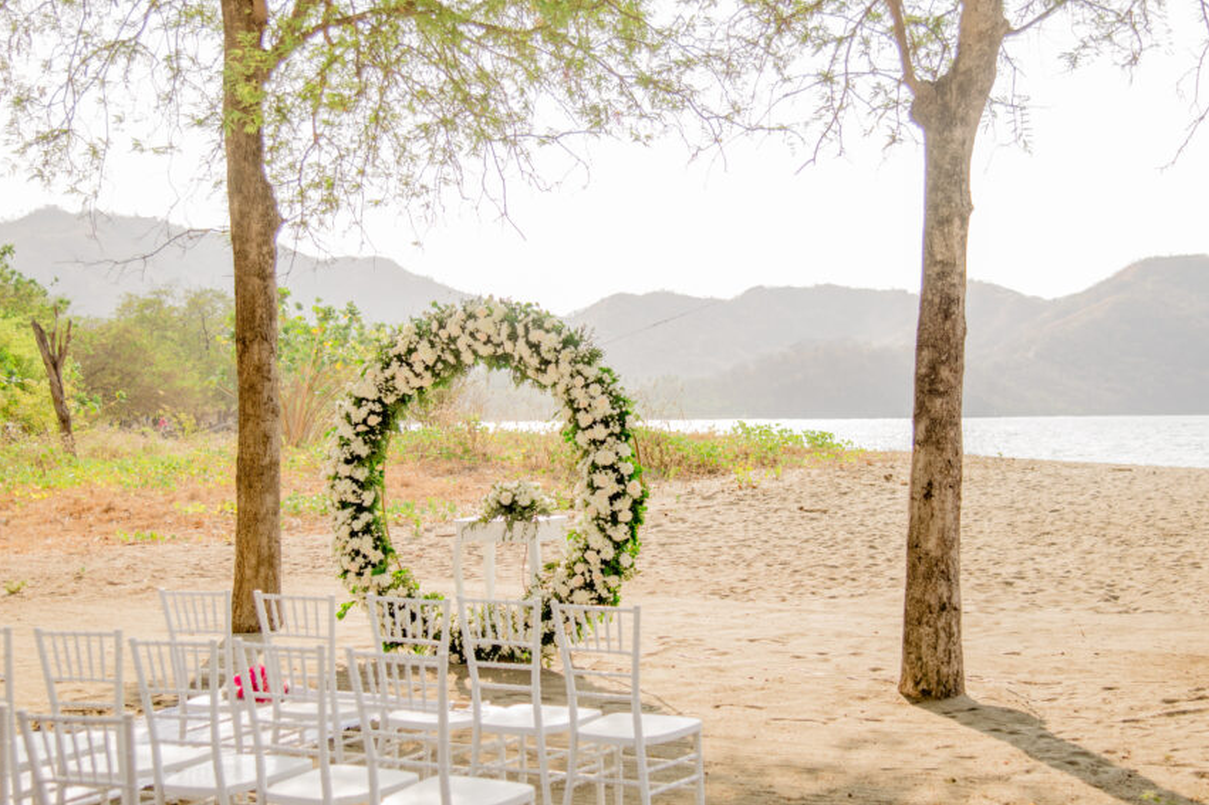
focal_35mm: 53
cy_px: 417
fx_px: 1779
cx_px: 619
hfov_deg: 37.5
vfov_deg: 25.5
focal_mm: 44
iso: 200
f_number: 4
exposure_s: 1/800
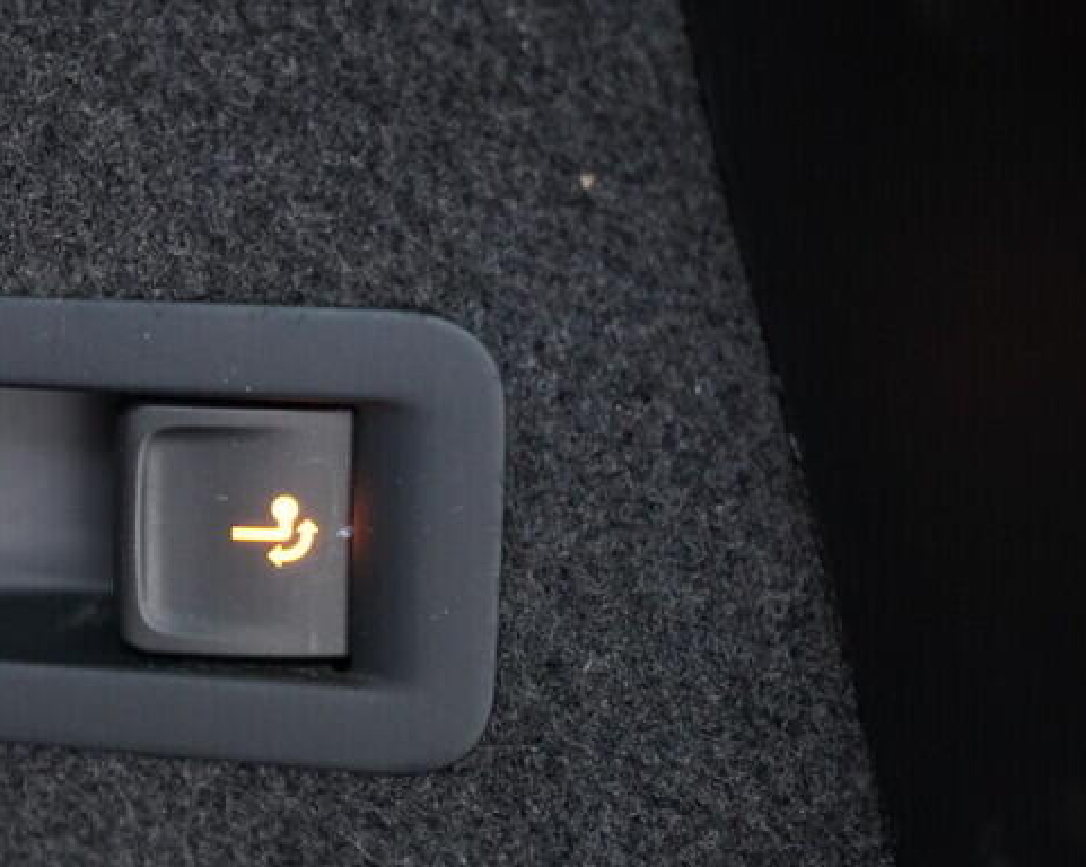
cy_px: 572
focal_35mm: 72
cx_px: 138
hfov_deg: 25.7
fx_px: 2312
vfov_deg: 21.2
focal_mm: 24
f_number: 2.8
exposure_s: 1/40
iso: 2000
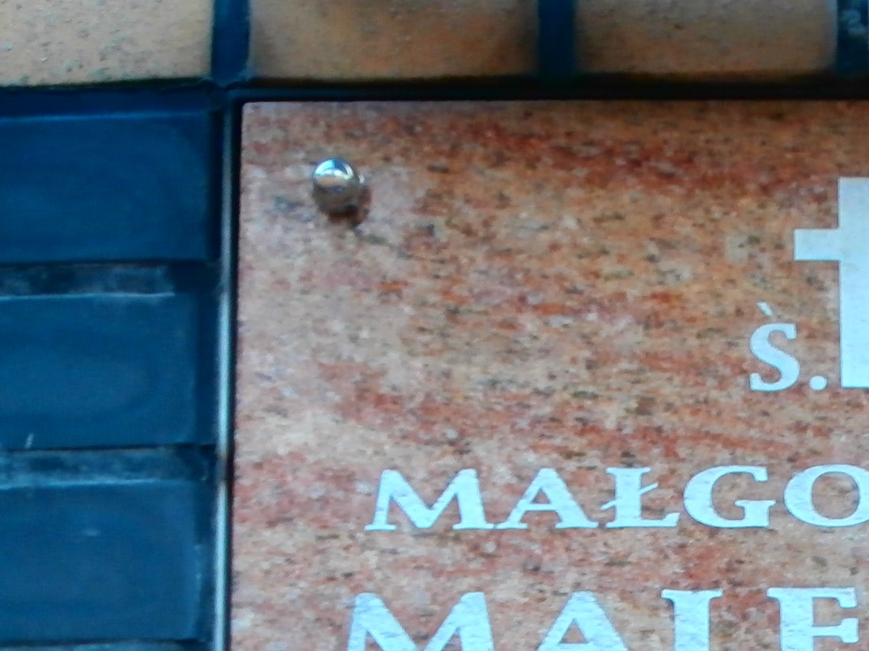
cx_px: 916
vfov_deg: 13.6
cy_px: 776
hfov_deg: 18.0
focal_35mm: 106
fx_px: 2660
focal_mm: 6.67
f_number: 3.9
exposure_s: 1/80
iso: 160
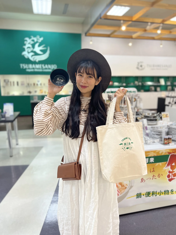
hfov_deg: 53.1
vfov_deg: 67.3
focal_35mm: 26
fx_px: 176
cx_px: 88
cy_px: 118
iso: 100
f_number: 1.5
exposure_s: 1/100
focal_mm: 5.7
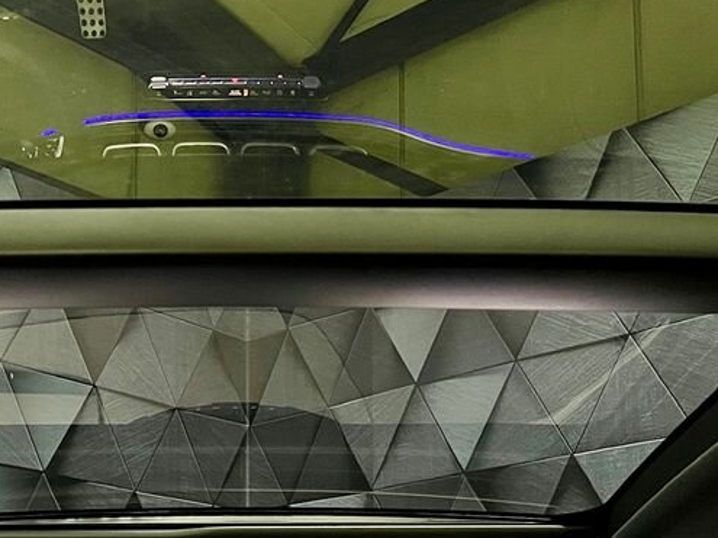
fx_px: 1306
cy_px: 563
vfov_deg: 22.2
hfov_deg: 30.5
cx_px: 235
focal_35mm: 63
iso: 640
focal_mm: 5.7
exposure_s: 1/33
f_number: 1.5
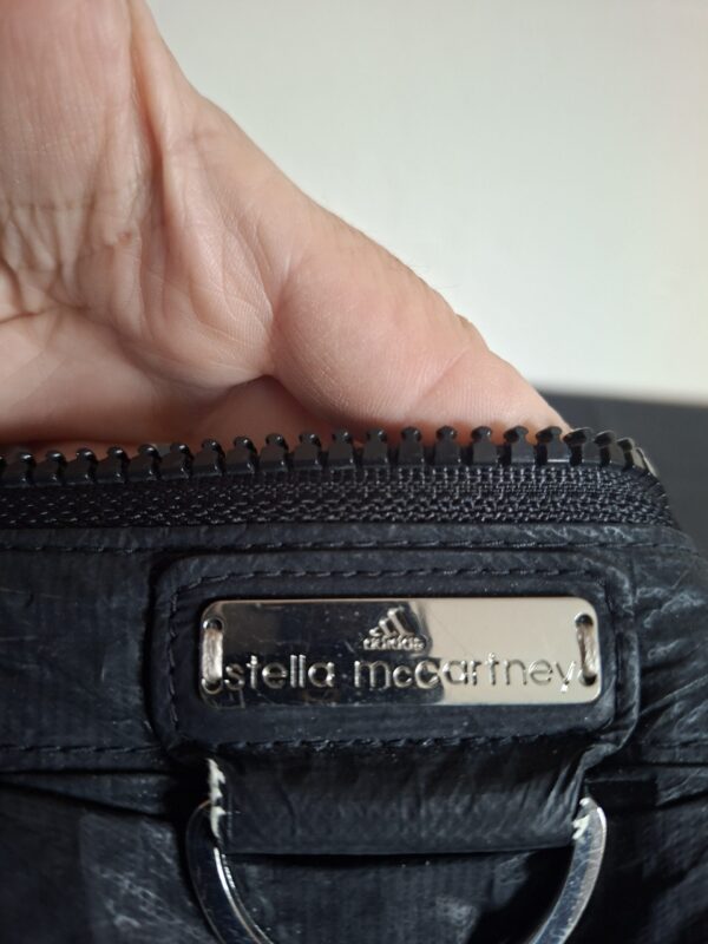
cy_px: 472
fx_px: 627
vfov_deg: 73.9
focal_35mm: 23
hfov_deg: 58.9
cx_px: 354
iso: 400
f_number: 1.8
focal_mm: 5.54
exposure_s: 1/33
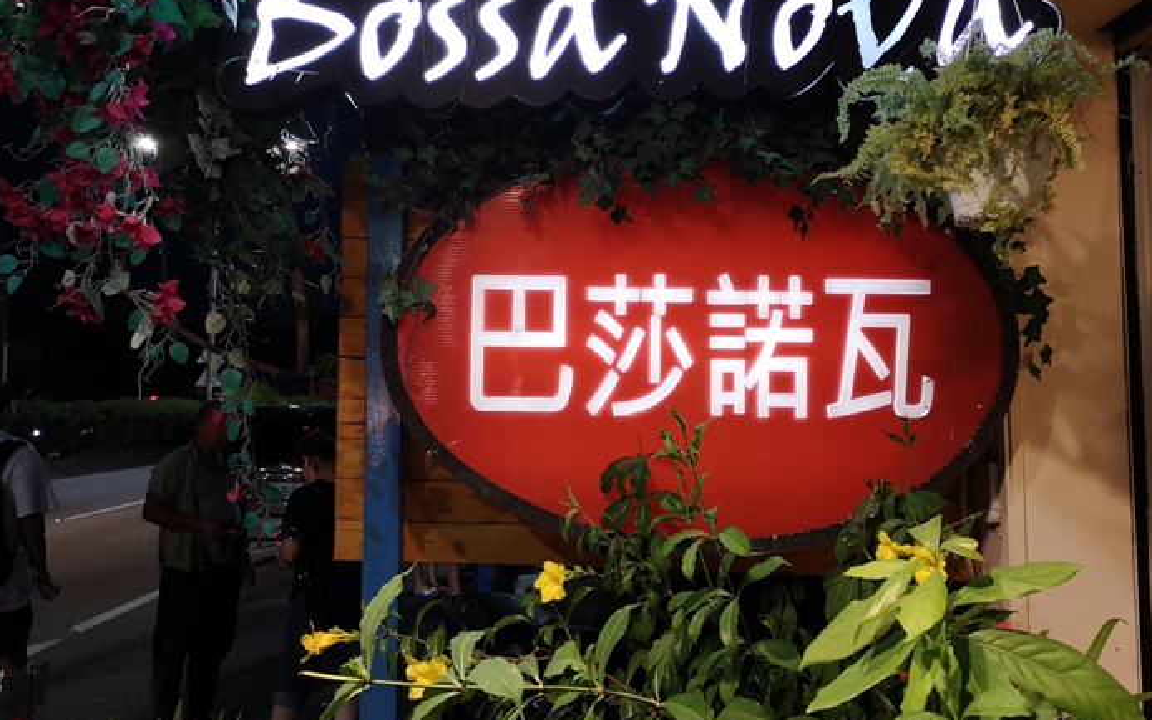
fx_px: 1036
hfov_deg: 58.1
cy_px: 340
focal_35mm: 33
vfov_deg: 38.3
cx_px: 598
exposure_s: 1/50
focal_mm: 3.95
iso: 500
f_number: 1.8
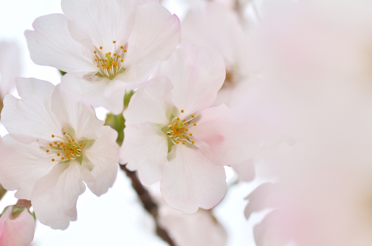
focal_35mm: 135
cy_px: 123
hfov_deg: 15.2
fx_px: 1392
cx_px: 186
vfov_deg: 10.1
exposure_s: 1/640
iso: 160
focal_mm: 90
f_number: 7.1
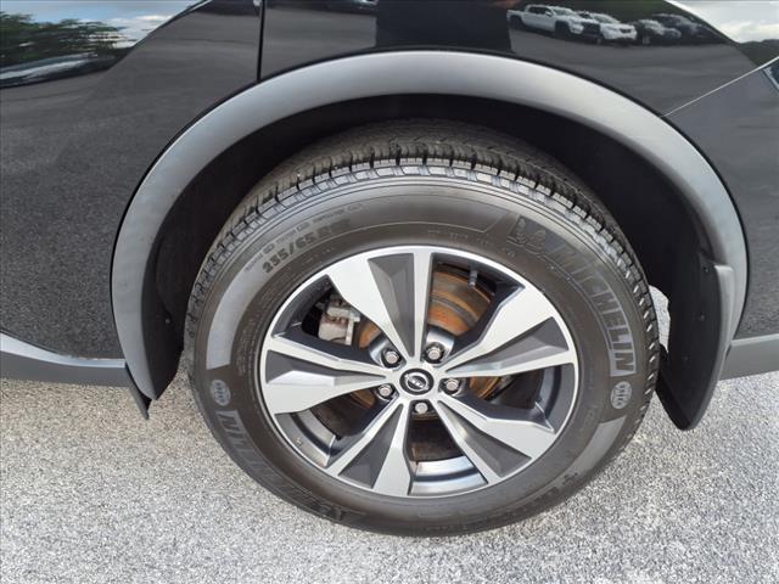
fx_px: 608
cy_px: 292
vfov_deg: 51.4
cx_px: 390
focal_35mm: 27
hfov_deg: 65.3
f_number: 1.9
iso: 40
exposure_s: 1/120
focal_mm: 3.58
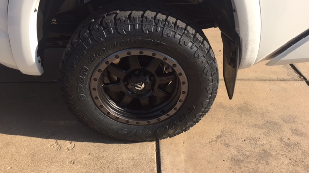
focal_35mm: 32
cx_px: 154
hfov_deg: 61.0
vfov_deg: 36.5
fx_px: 262
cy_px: 67
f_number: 2.2
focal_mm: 4.15
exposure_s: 1/719
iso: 32
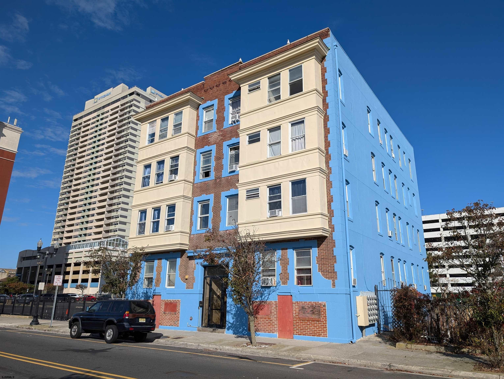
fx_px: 350
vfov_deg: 56.9
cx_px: 252
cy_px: 190
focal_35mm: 24
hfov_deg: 71.5
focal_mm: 6.9
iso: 21
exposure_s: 1/2088
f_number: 1.68
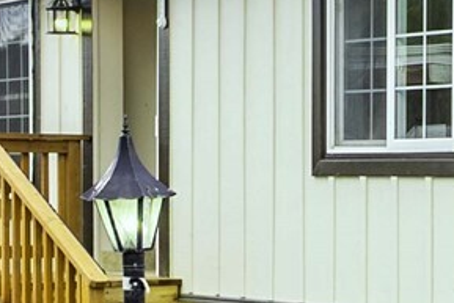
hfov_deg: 16.2
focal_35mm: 123
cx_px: 502
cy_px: 225
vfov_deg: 11.1
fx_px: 1552
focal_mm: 21
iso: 80
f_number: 7.1
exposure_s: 1/30
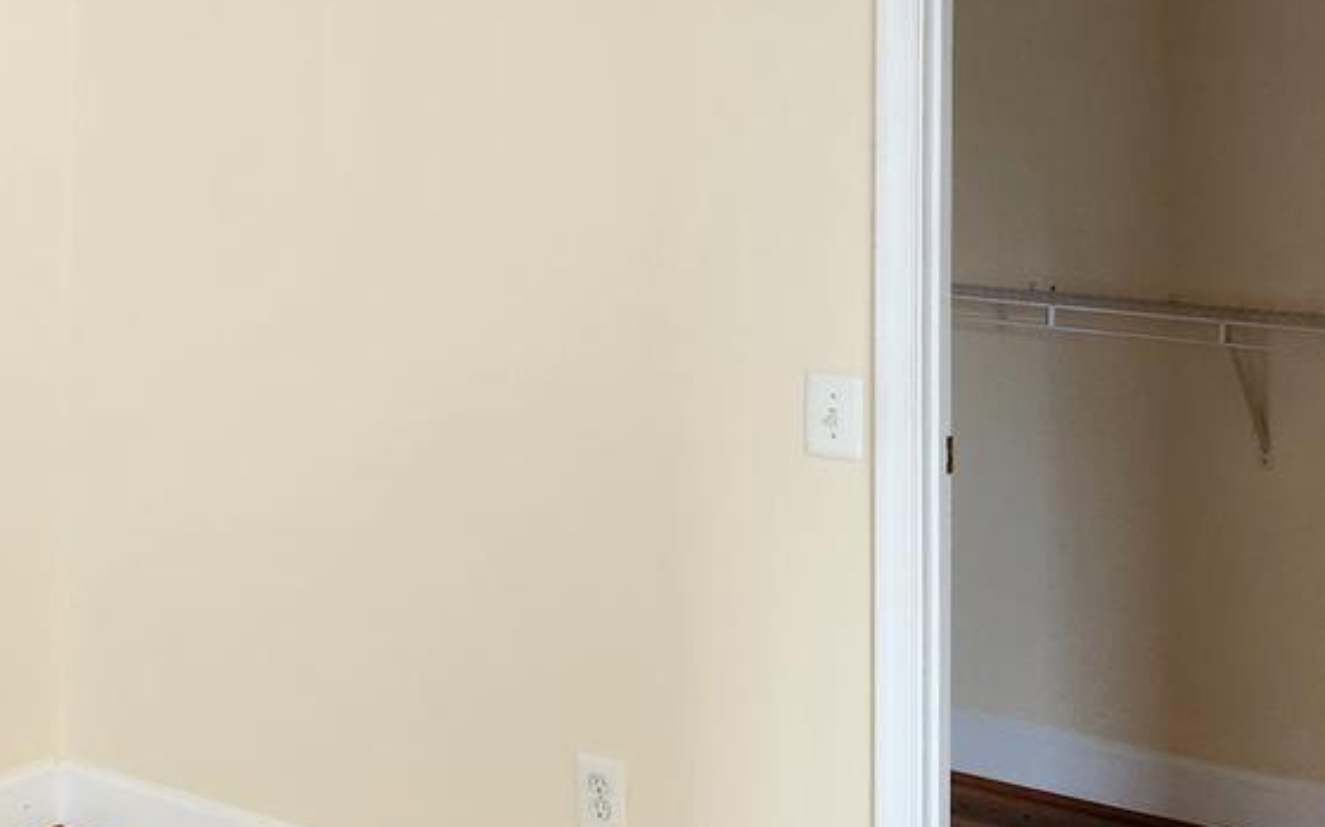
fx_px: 2419
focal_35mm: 67
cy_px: -17
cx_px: 69
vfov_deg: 18.8
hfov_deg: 29.1
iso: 160
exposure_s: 1/120
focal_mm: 5.4
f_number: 1.8
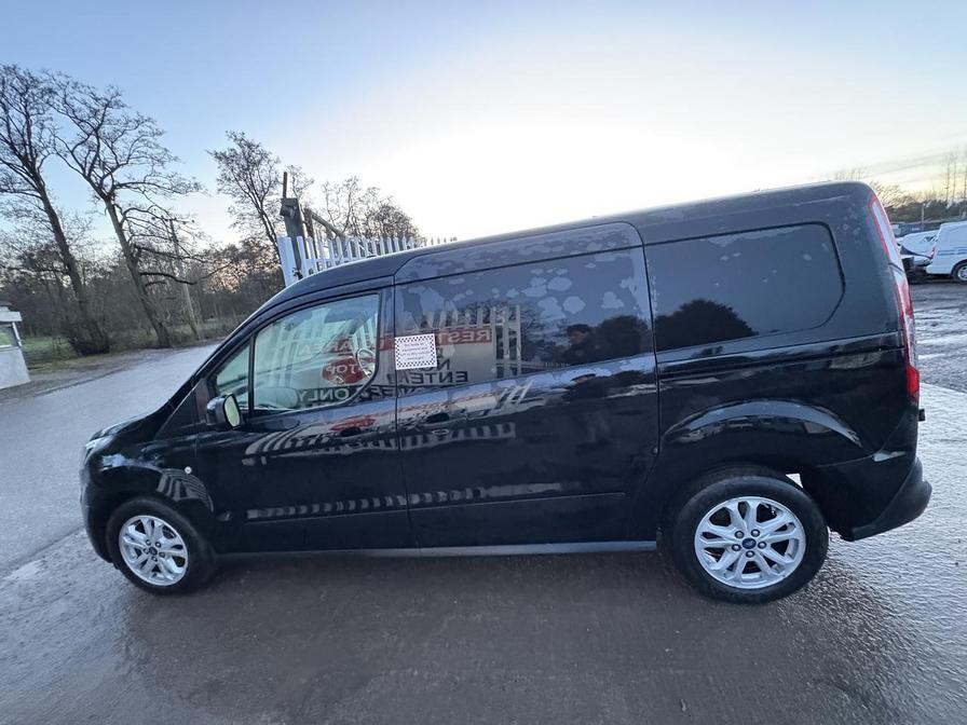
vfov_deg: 85.7
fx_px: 391
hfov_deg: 102.1
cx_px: 484
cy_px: 362
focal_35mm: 14
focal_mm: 2.22
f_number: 2.2
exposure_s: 1/36
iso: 1000
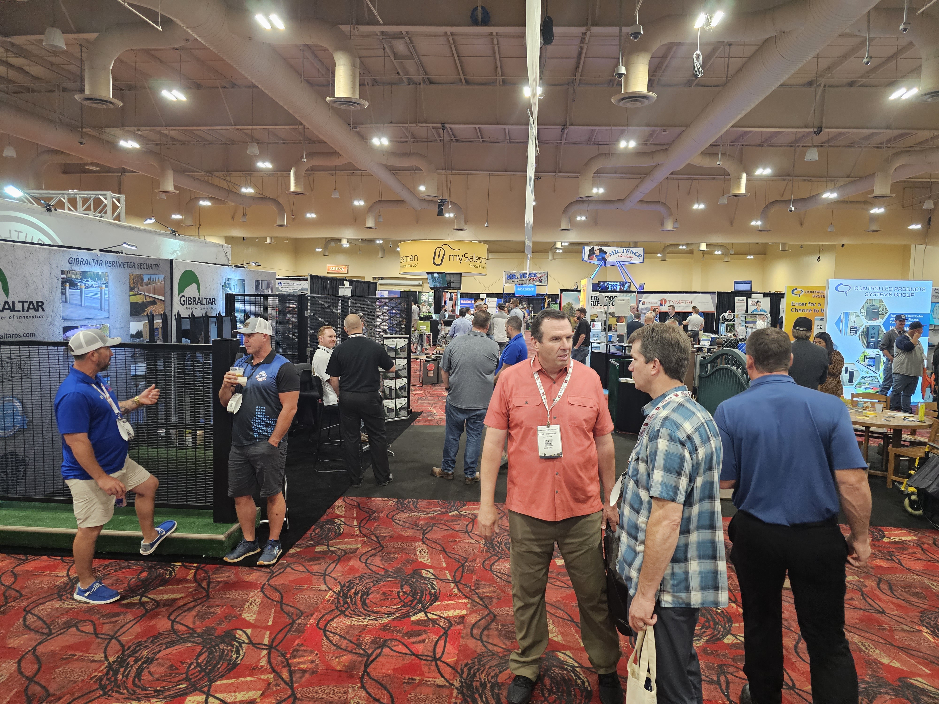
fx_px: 624
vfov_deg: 58.9
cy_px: 352
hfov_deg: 73.9
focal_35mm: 23
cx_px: 470
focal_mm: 6.3
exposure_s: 1/120
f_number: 1.7
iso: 640
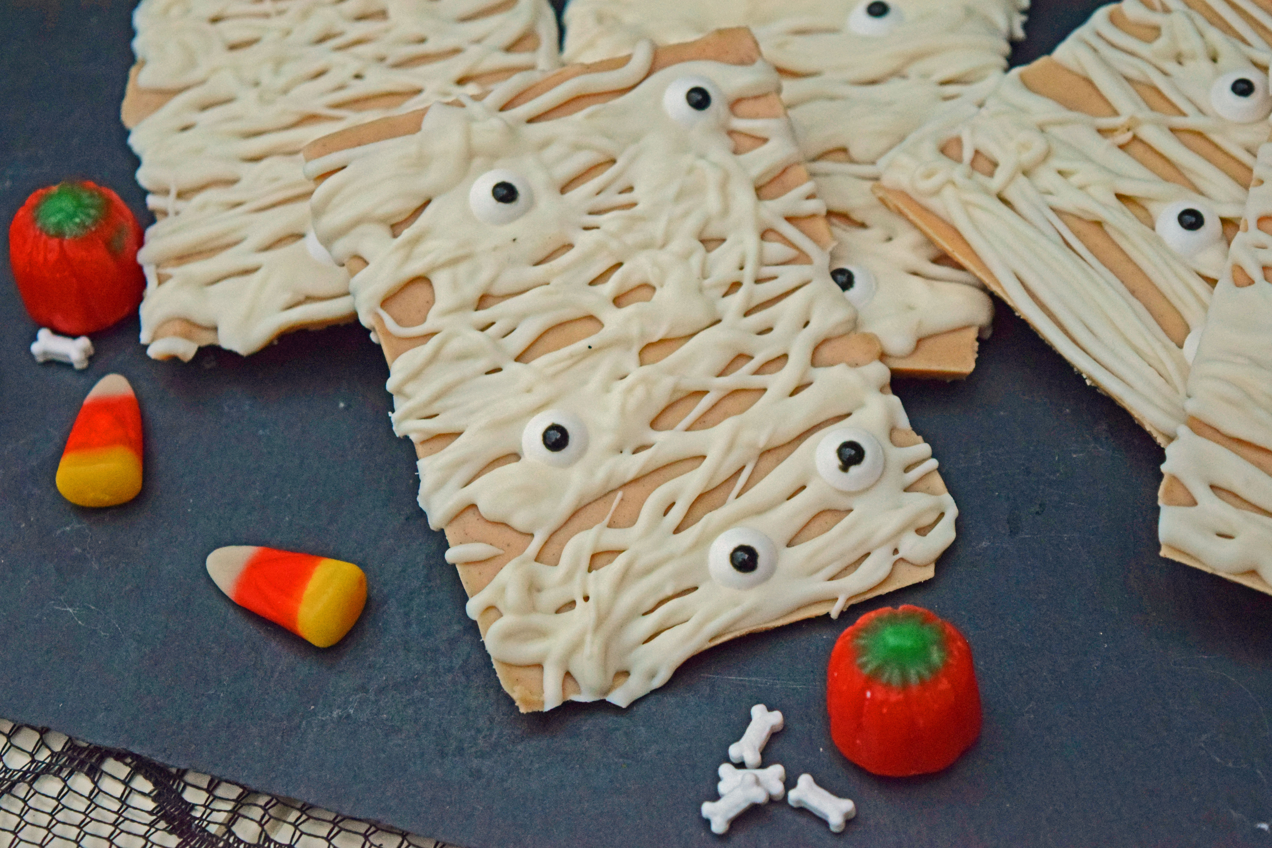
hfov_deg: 24.6
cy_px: 424
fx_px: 2915
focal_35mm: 82
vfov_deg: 16.6
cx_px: 636
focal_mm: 55
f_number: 5.6
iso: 2800
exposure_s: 1/60
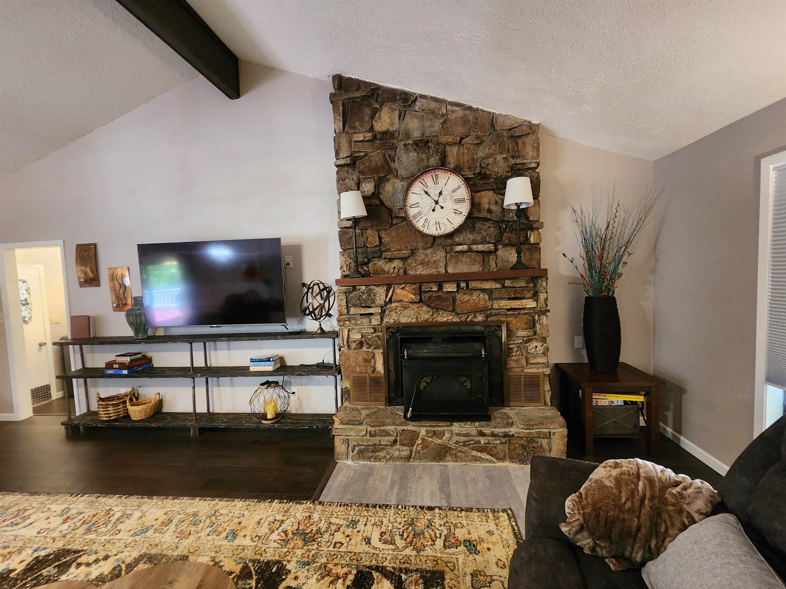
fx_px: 295
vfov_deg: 89.9
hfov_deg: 106.2
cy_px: 294
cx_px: 393
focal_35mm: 13
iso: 800
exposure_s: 1/24
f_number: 2.2
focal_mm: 2.2
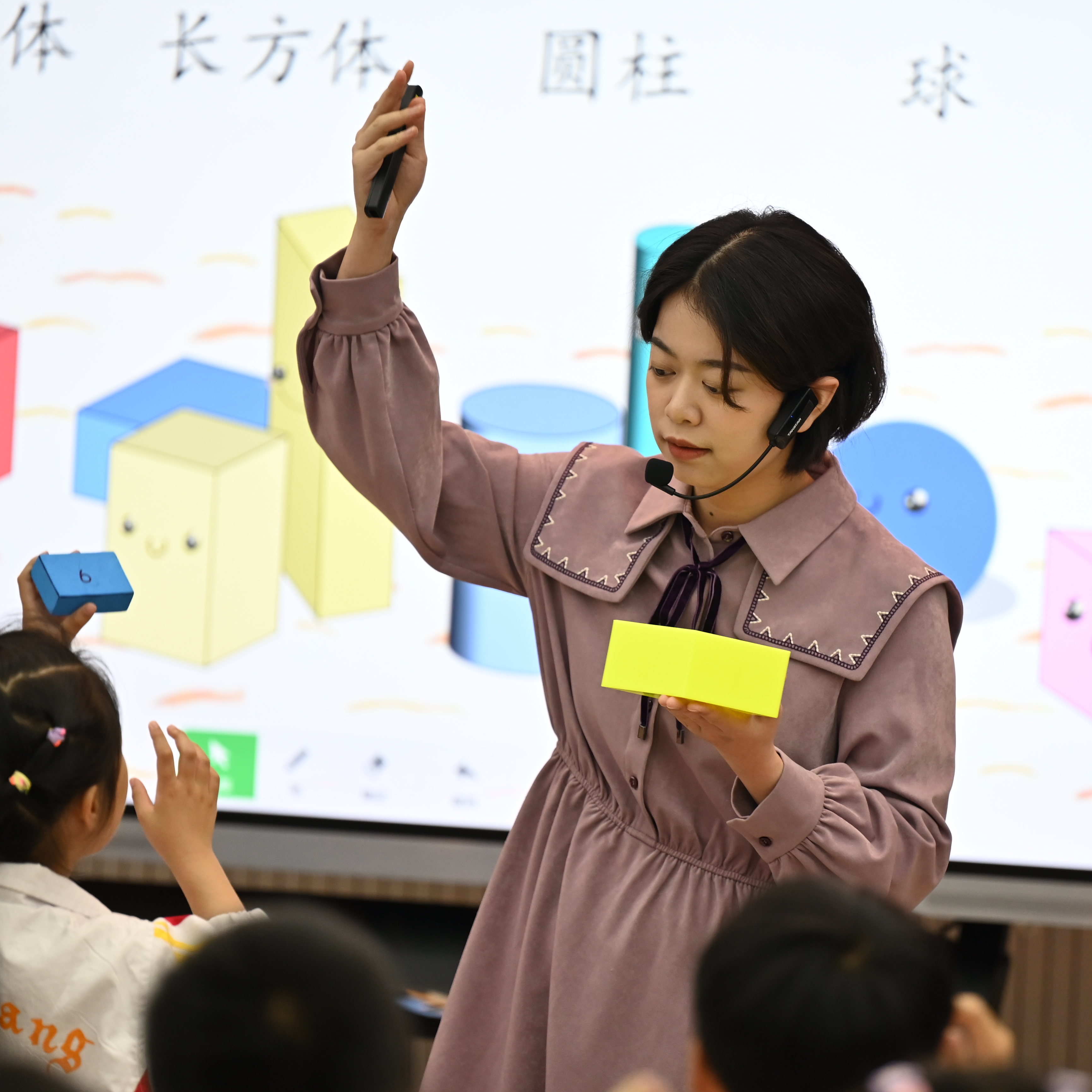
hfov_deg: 5.9
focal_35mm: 298
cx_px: 693
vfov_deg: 5.9
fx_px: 10636
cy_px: 575
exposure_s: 1/250
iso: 1000
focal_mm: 200
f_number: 2.8
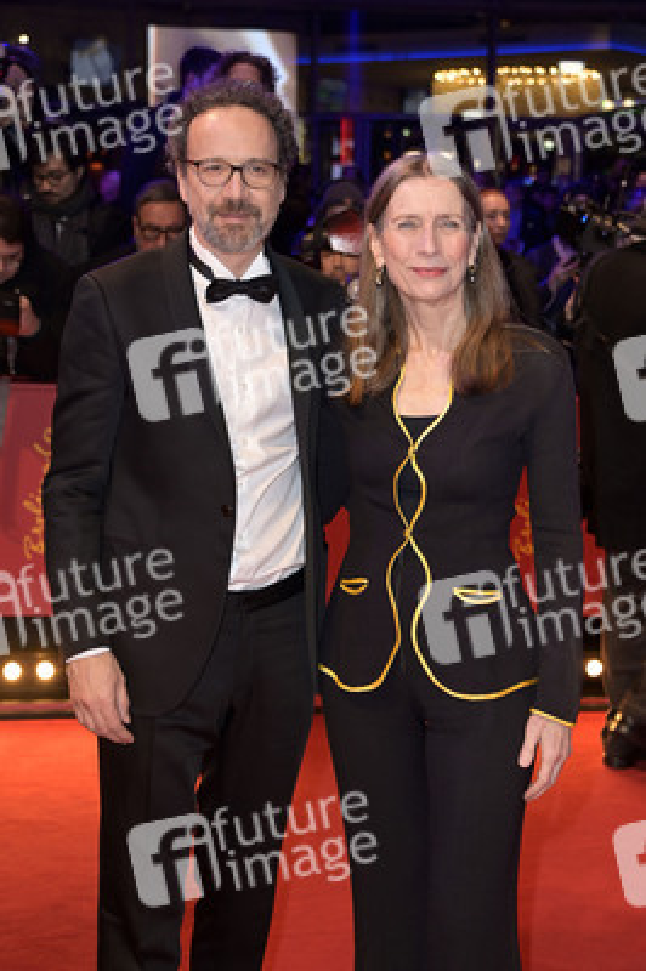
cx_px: 323
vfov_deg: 32.4
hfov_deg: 21.9
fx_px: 1672
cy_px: 486
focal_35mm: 62
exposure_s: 1/160
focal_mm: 62
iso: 1250
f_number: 5
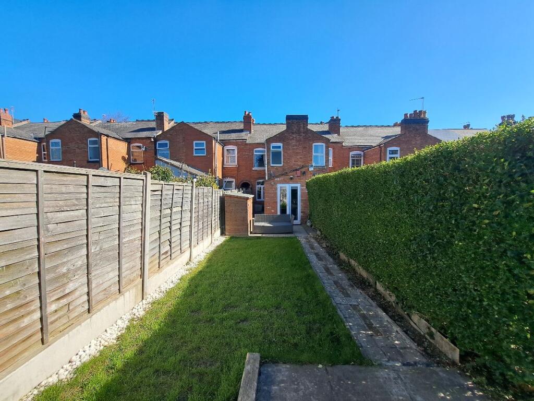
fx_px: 201
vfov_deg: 89.9
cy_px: 200
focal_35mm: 13
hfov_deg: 106.2
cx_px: 267
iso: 50
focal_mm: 1.74
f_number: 2.2
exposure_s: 1/950
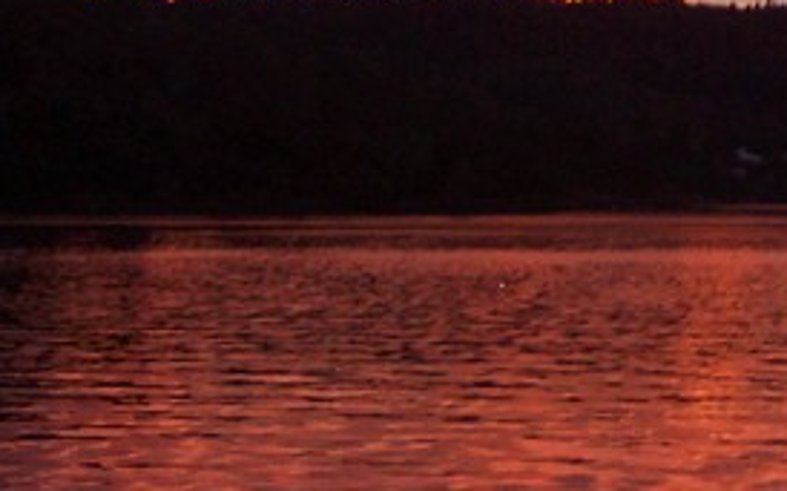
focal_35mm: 122
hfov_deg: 16.4
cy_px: 192
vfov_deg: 10.7
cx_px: 956
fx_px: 2616
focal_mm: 8
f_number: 2.8
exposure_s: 1/30
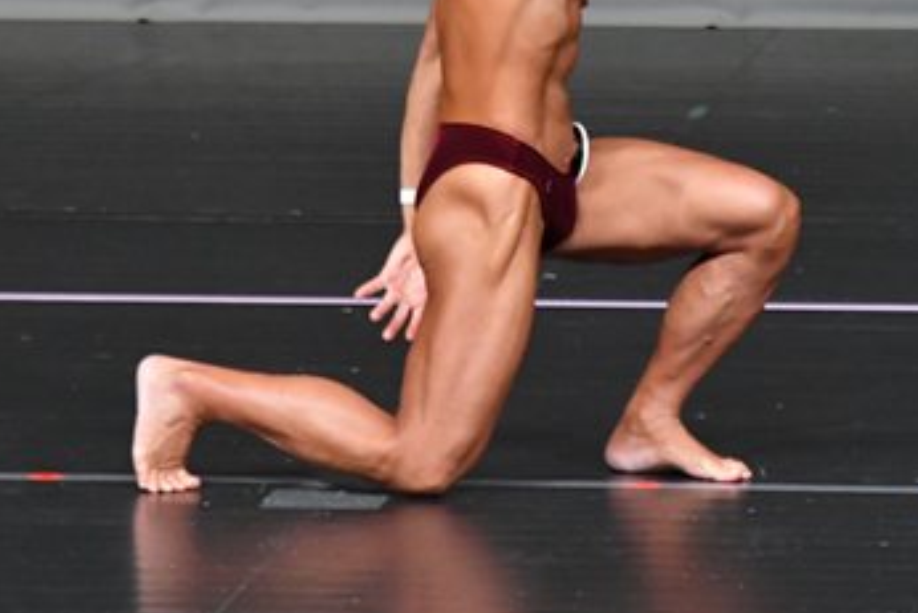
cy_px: 64
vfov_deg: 1.8
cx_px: 646
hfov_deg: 2.7
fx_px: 19719
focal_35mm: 773
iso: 4000
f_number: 5.6
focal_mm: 230
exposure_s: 1/400
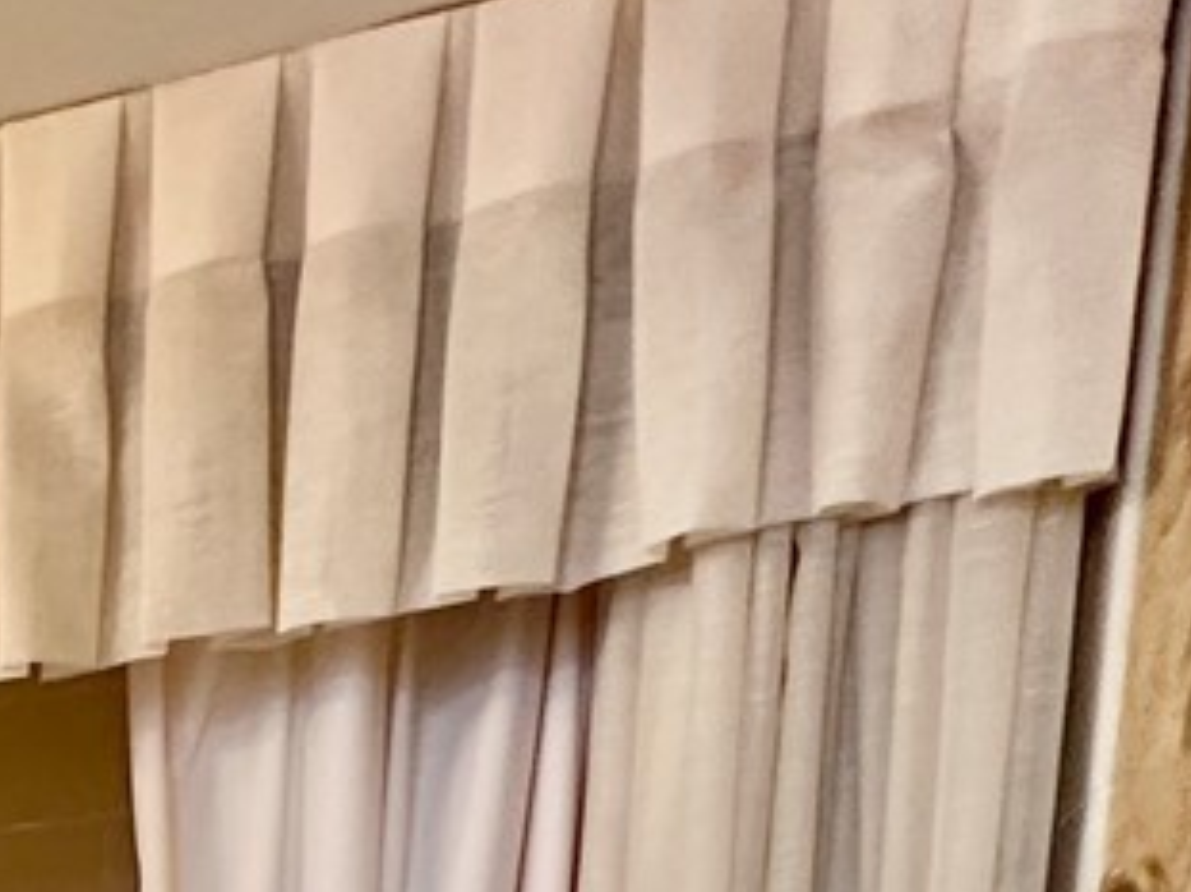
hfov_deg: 18.9
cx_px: -1091
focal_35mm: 72
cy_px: 1972
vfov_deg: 15.0
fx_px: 2476
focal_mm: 2.22
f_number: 2.2
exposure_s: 1/60
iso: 160
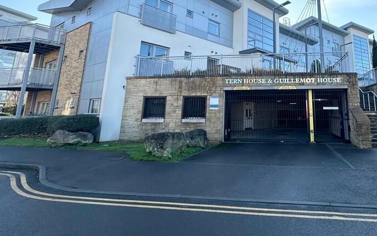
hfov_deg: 76.0
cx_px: 264
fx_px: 226
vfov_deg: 53.1
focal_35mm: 22
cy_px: 66
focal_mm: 2.22
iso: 40
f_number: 2.2
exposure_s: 1/578
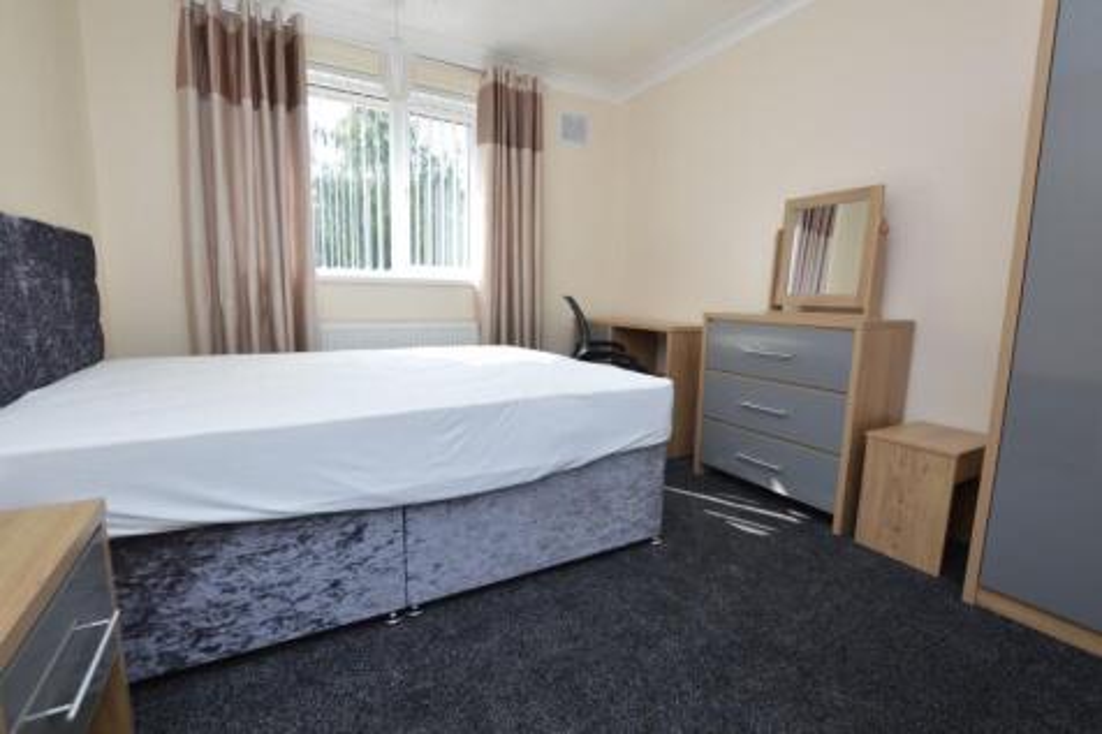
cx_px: 551
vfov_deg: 77.3
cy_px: 367
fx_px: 459
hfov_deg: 100.4
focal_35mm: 15
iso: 220
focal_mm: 10
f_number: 5.6
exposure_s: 1/125
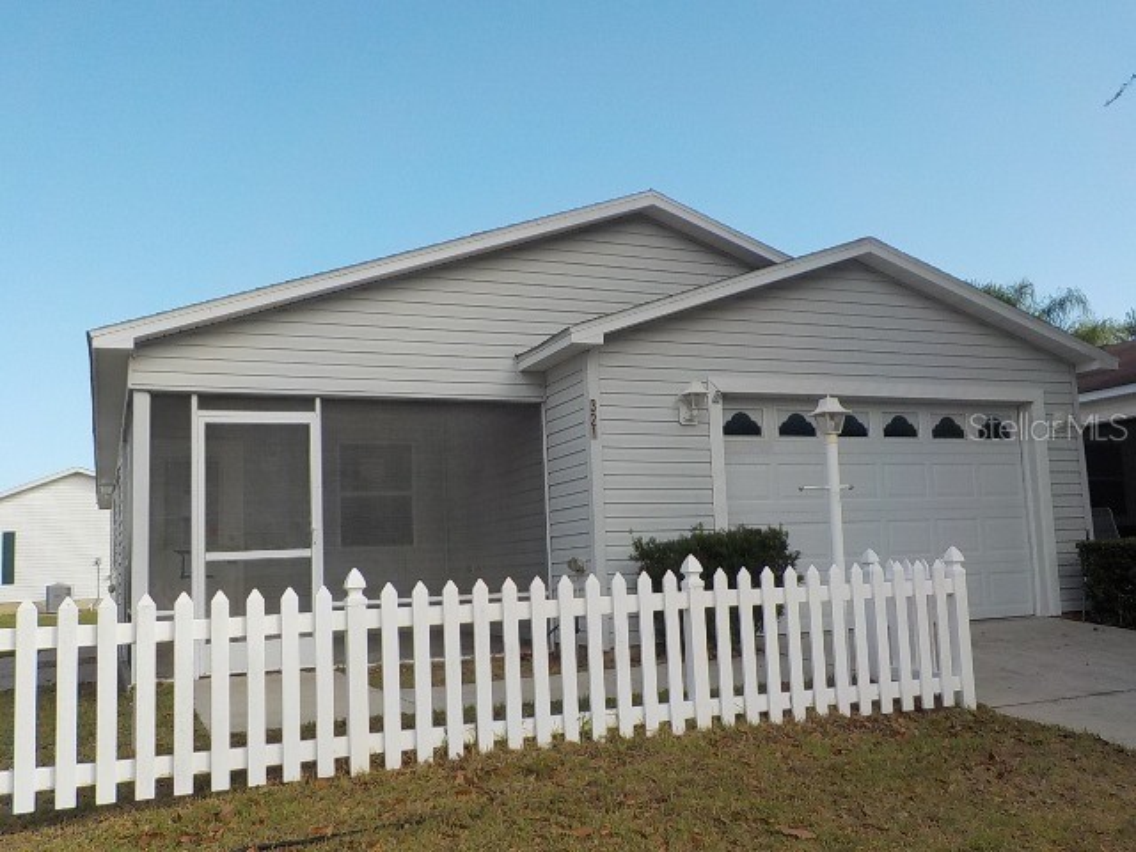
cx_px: 568
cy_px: 426
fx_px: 985
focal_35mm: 30
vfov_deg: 46.8
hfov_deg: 60.0
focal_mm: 4.1
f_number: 3.3
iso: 125
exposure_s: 1/1000
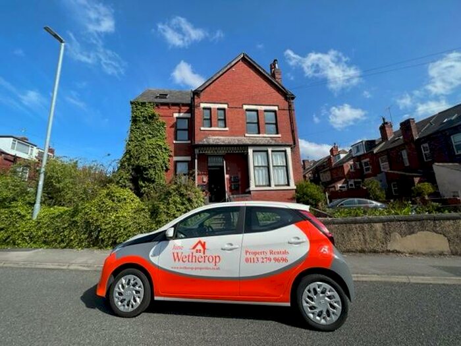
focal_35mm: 13
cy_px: 173
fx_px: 173
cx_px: 230
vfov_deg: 89.9
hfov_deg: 106.2
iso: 32
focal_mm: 1.57
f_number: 1.8
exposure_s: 1/1449
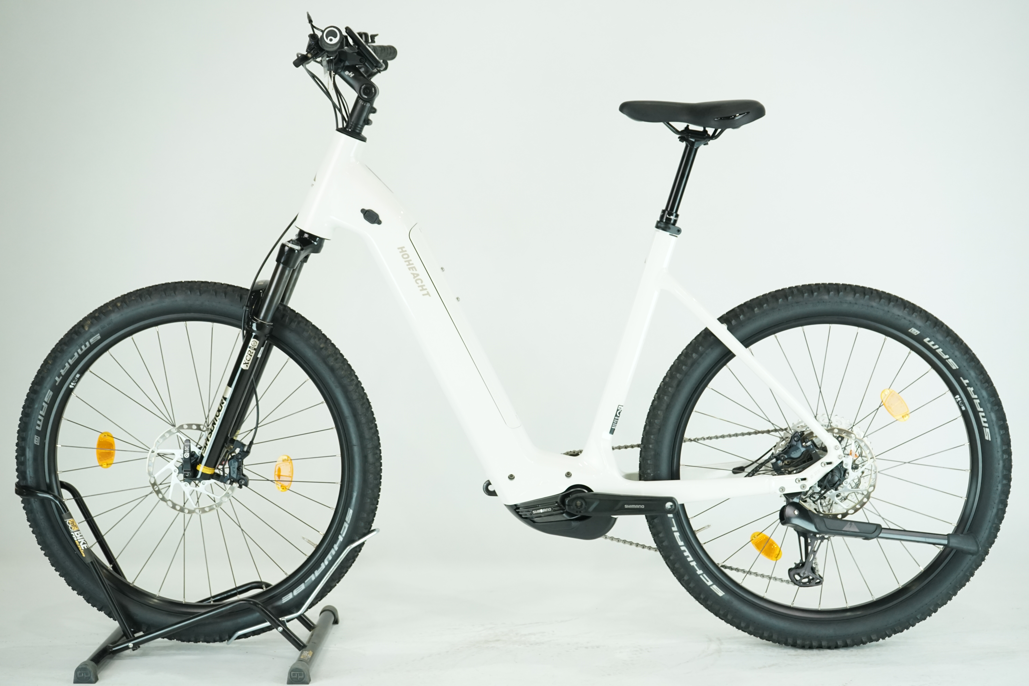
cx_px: 514
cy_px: 343
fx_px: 1572
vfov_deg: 24.6
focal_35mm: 55
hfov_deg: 36.2
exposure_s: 1/200
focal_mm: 55
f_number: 6.3
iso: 1600
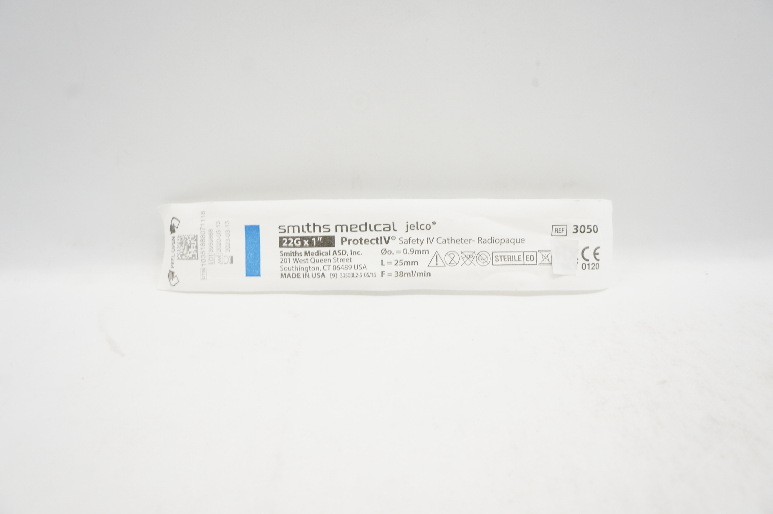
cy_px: 257
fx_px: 579
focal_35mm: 27
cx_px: 386
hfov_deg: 67.4
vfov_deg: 47.8
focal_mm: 18
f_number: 8
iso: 200
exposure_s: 1/20
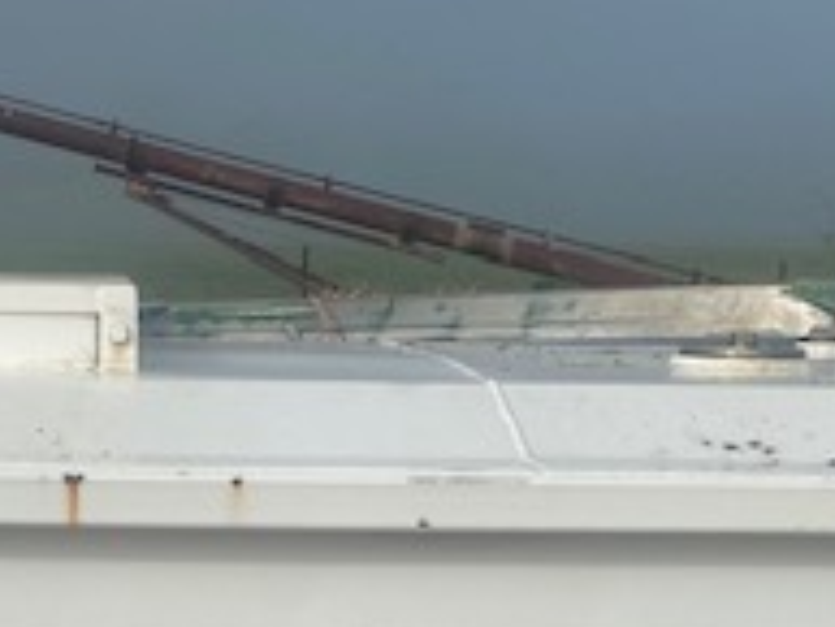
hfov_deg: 22.5
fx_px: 2076
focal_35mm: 86
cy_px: 964
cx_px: 199
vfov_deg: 15.7
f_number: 1.8
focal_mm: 4.25
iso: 32
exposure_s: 1/5263
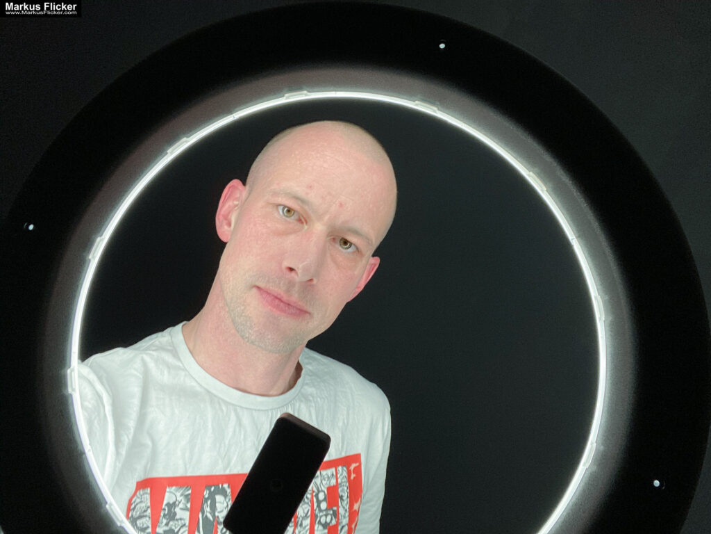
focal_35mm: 30
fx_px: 616
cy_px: 267
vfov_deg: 46.8
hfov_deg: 60.0
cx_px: 356
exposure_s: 1/100
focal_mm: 2.71
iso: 64
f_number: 2.2
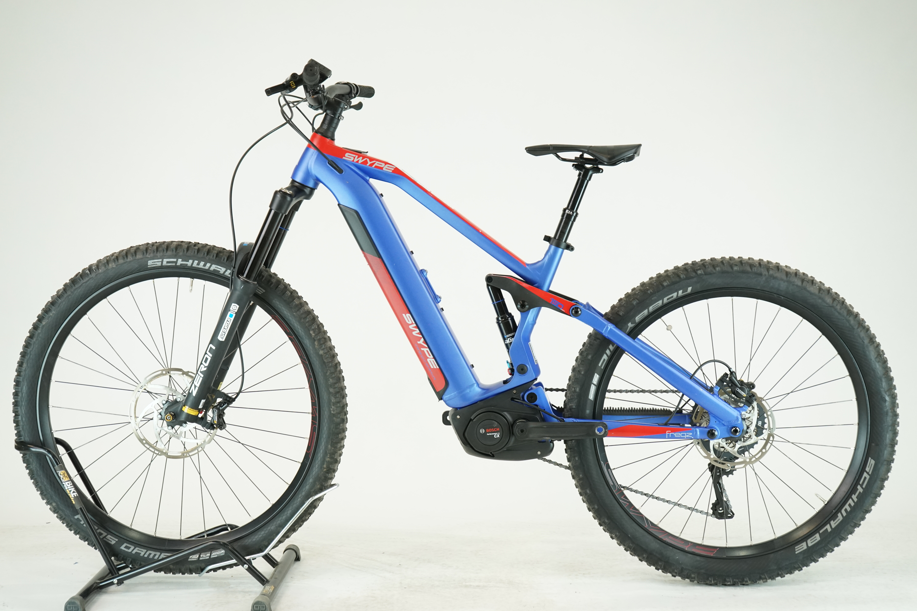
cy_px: 306
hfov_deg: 38.2
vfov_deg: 26.0
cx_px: 458
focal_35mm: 52
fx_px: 1324
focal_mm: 52
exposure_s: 1/200
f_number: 5.6
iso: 1600
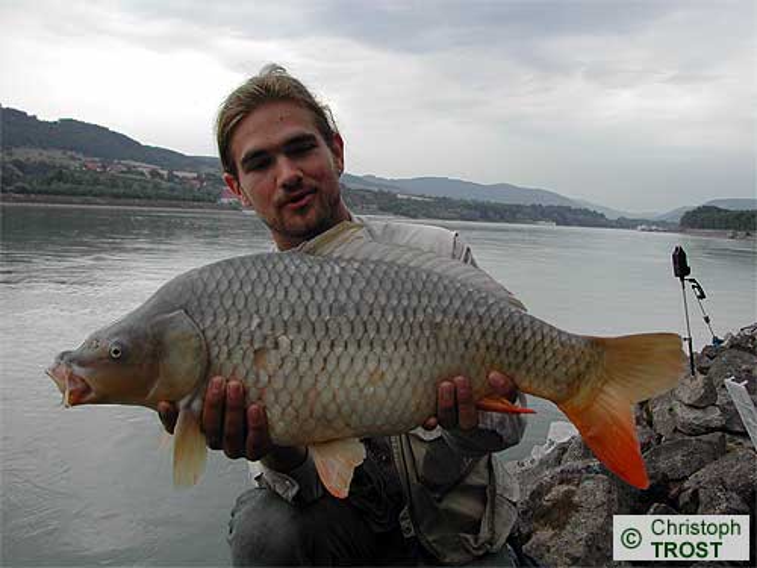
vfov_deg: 37.7
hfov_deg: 49.0
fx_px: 831
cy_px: 284
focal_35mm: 38
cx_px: 378
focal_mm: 8
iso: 100
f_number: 2.8
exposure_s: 1/528
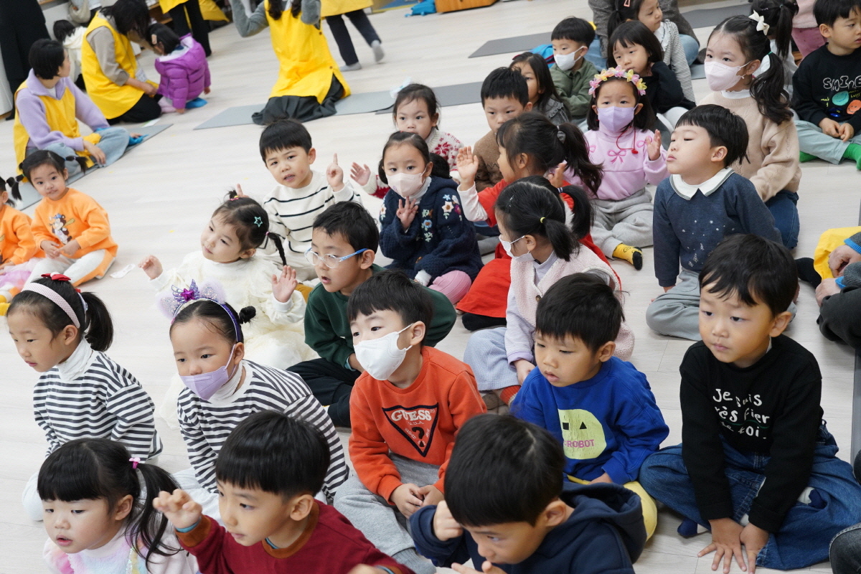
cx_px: 430
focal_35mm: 39
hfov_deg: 49.6
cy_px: 287
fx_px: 933
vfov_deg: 34.2
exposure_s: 1/80
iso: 2500
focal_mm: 39
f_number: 5.6
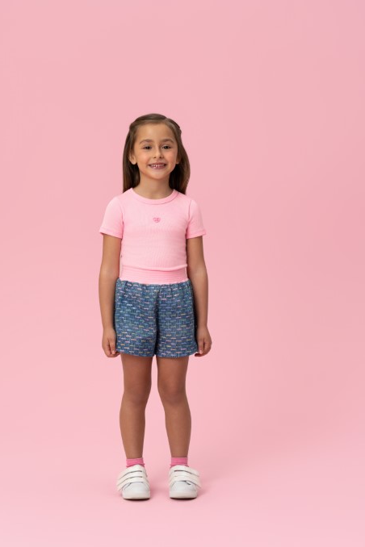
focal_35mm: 77
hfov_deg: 17.7
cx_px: 165
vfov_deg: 26.3
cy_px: 290
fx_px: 1171
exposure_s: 1/125
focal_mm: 68
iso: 100
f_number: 6.3
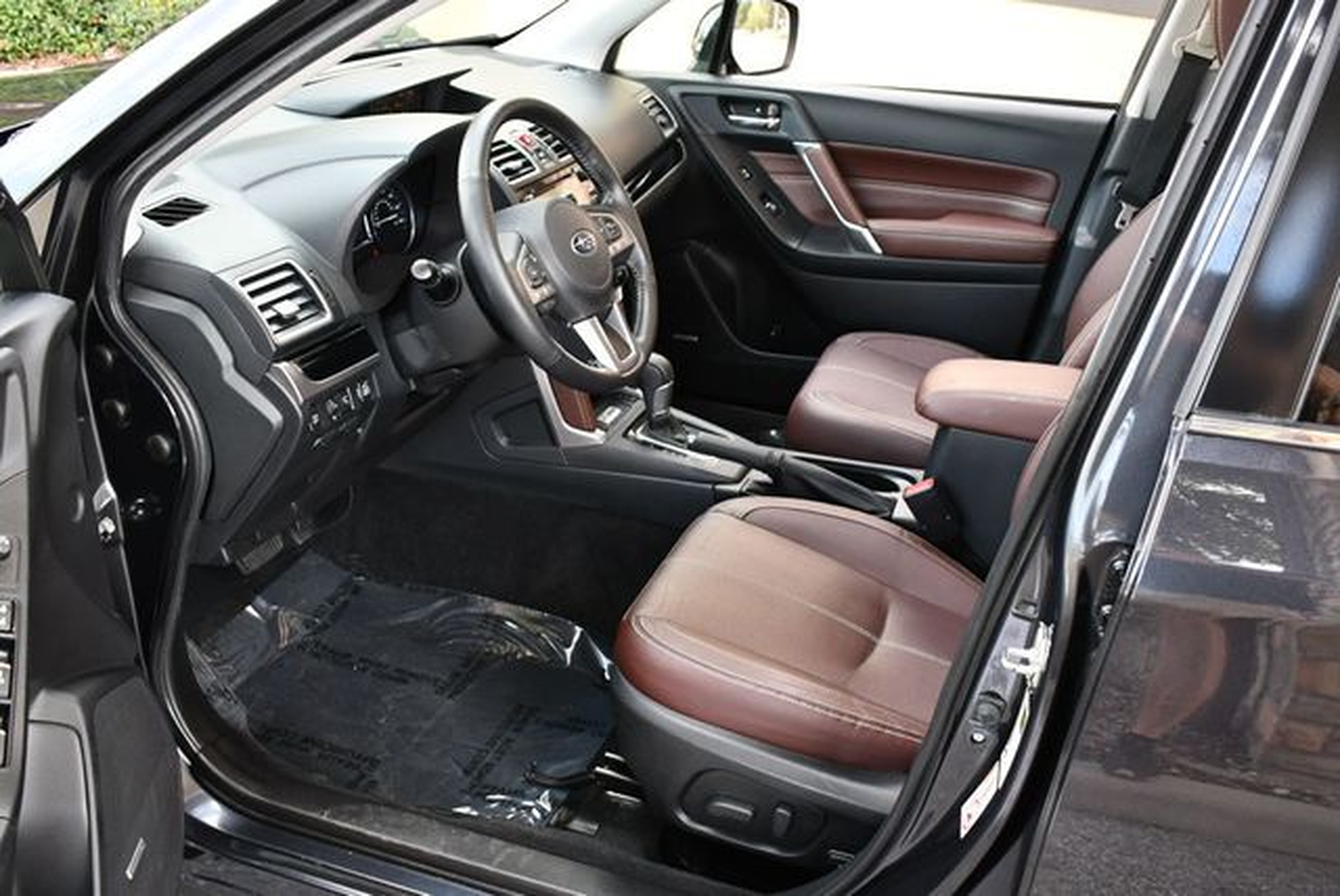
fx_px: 1341
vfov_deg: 36.9
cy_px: 448
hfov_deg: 53.1
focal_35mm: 36
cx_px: 670
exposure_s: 1/250
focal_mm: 18
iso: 800
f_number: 3.5
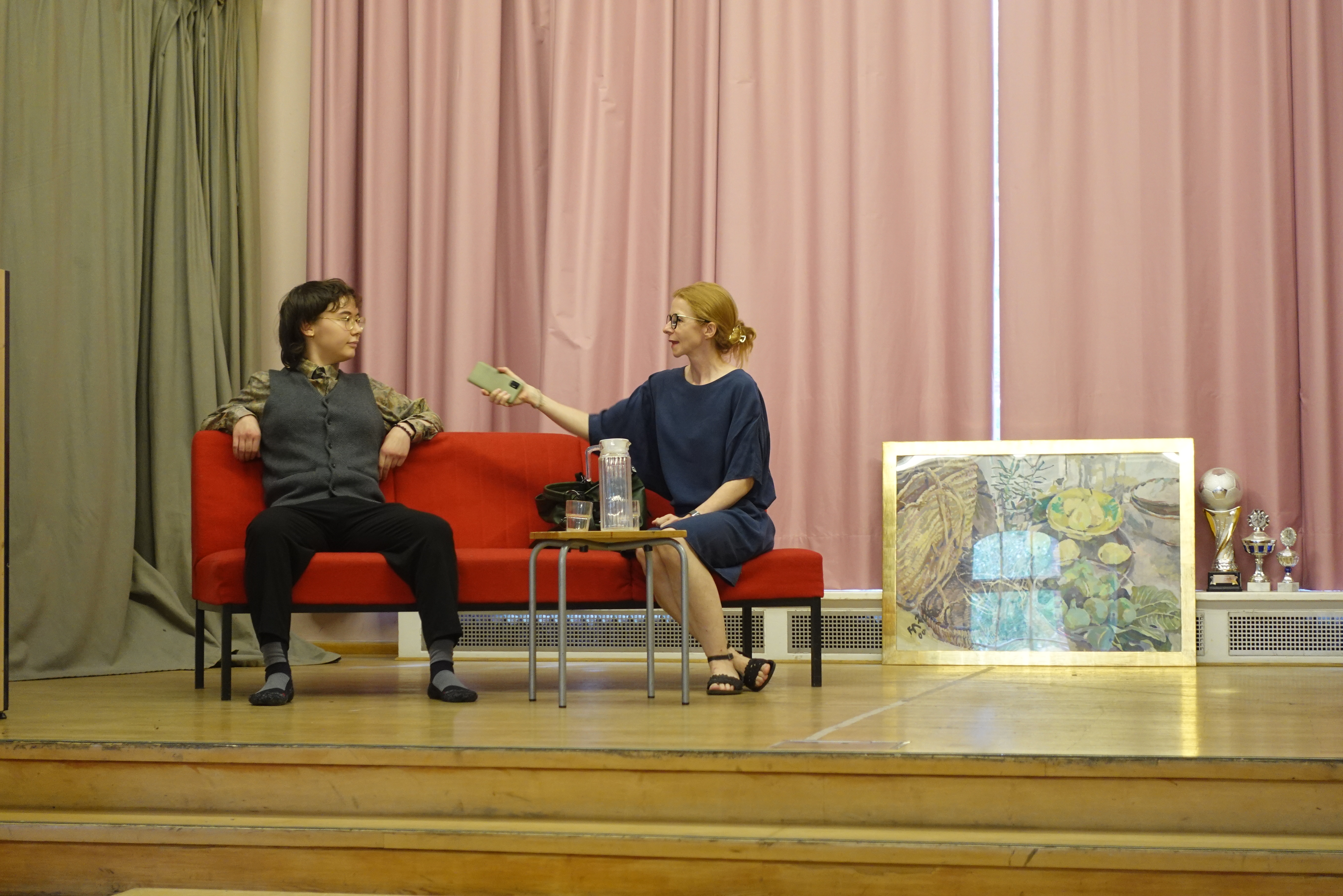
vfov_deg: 19.5
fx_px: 2611
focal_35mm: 70
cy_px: 448
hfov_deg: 28.8
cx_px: 672
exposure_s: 1/30
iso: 800
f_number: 2.8
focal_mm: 25.7
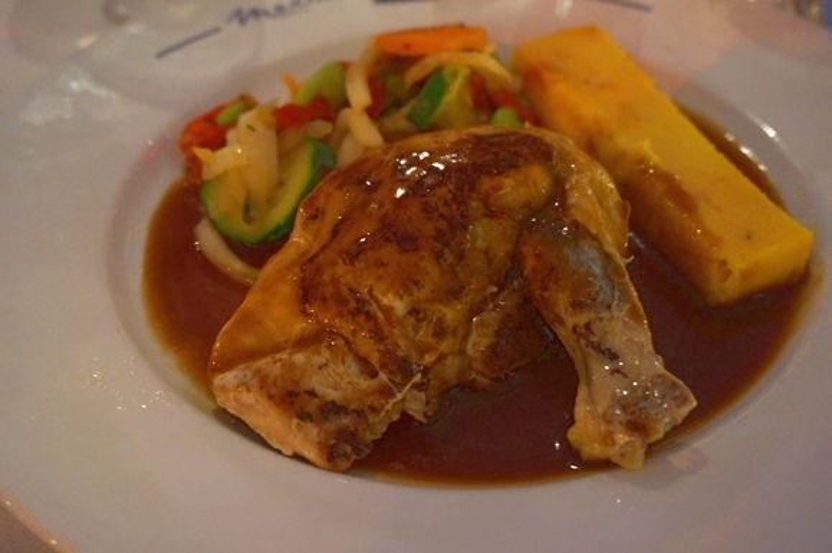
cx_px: 416
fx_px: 935
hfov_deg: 48.0
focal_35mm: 40
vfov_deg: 33.0
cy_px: 276
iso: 3200
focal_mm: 27
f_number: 4.5
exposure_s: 1/4
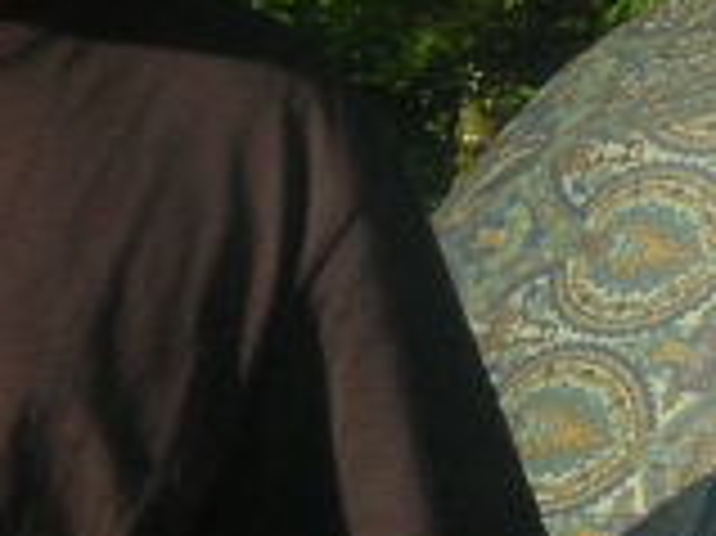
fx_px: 4650
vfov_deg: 6.6
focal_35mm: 225
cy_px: 315
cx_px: 432
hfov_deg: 8.8
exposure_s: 1/251
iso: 50
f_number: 5.6
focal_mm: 5.8
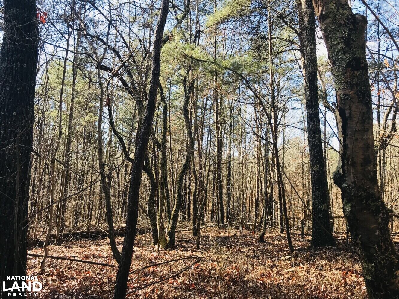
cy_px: 150
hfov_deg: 63.4
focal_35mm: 28
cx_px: 200
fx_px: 323
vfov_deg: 49.8
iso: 20
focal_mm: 3.99
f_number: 1.8
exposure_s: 1/314
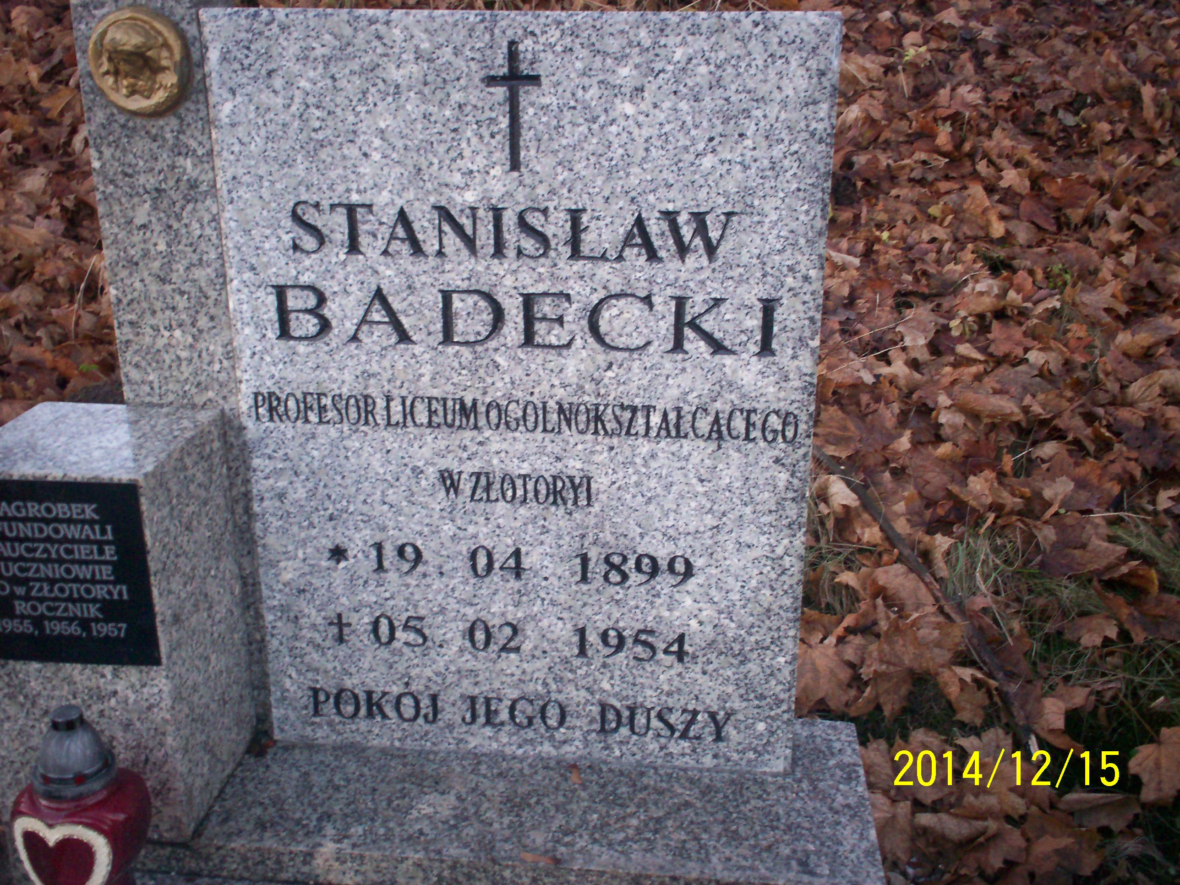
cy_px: 442
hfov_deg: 51.4
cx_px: 590
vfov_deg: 39.7
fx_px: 1227
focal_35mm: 36
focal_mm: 6
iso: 200
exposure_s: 1/9.64
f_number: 4.5
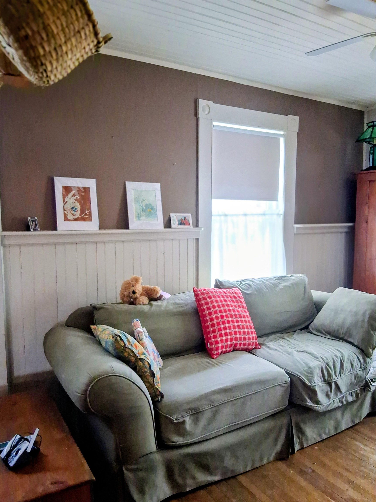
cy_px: 251
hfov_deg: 53.0
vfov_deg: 67.3
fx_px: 377
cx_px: 188
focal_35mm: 26
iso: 400
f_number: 1.8
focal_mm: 3.98
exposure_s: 1/50
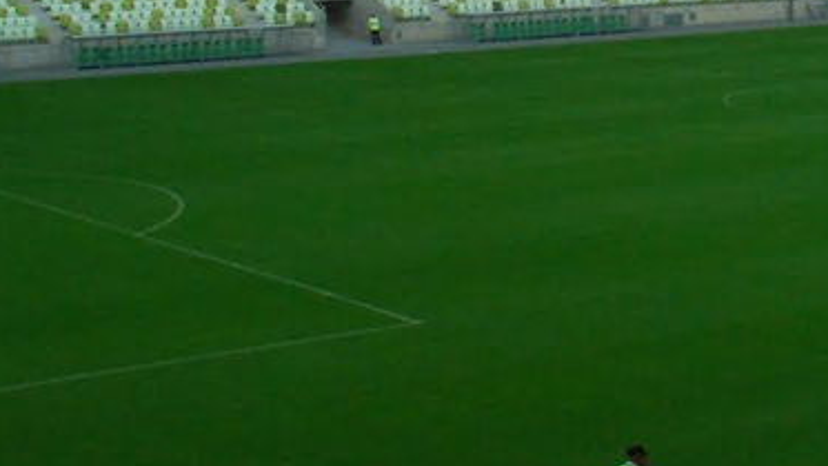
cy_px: -148
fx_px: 1998
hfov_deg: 22.9
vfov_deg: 12.8
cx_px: 721
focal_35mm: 91
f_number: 10
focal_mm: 18
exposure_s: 1/200
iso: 1000
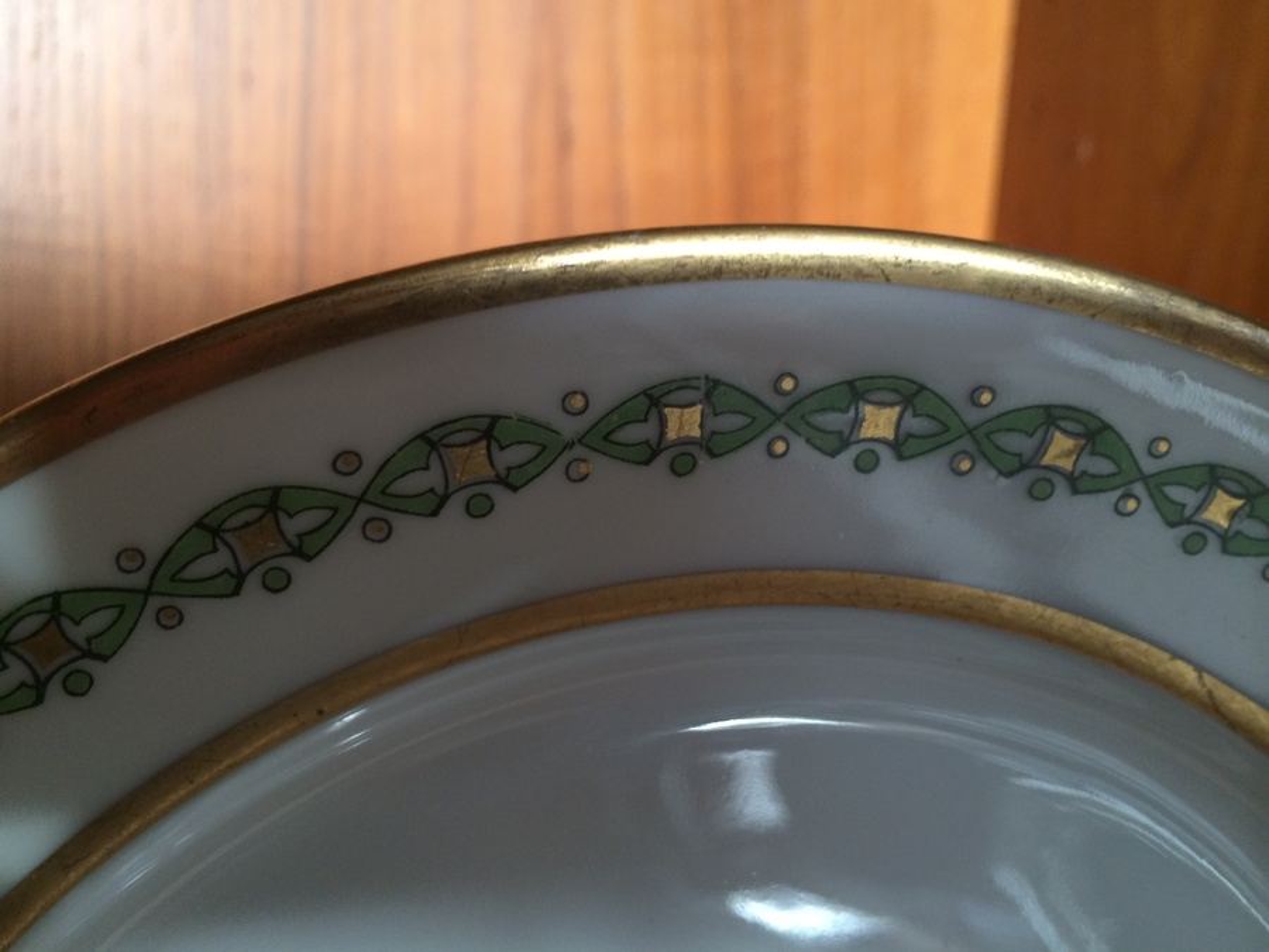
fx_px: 1100
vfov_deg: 46.8
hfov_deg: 60.0
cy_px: 476
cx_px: 634
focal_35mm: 30
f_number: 2.2
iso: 100
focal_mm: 4.12
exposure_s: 1/30
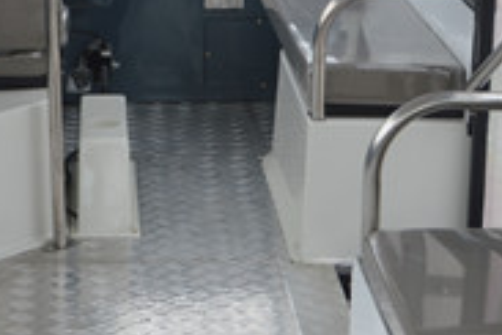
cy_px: 71
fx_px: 1506
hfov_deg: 18.9
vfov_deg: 12.6
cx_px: 192
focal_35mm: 108
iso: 100
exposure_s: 1/125
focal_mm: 22
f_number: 5.6
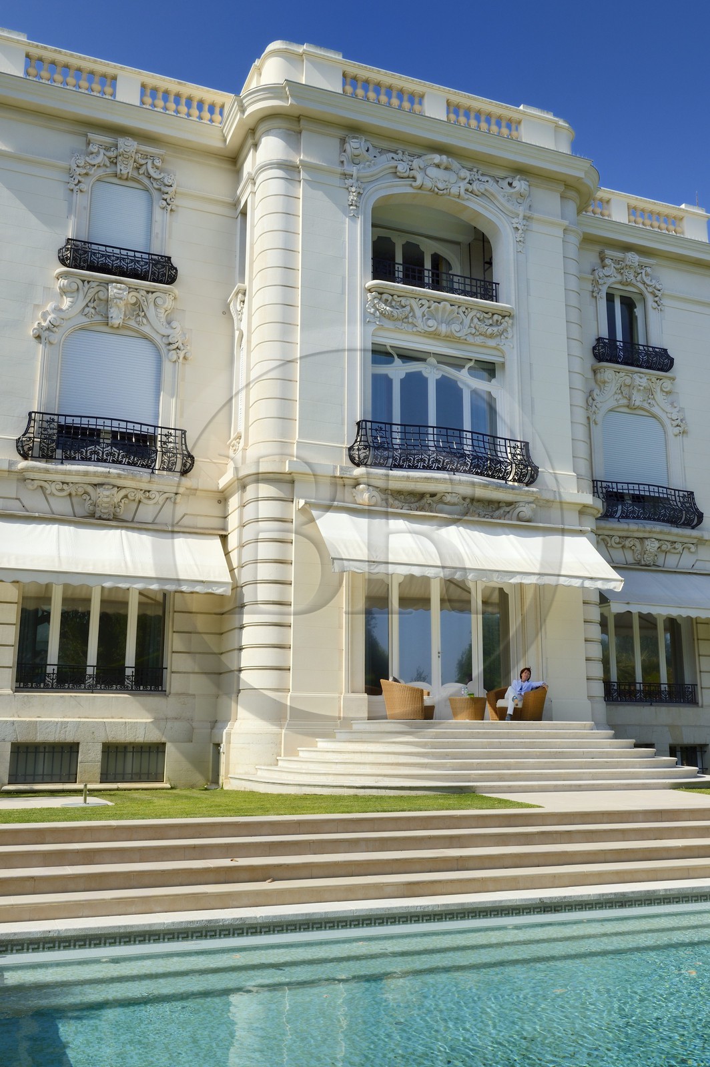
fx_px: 948
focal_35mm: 32
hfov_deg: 41.0
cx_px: 355
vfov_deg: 58.8
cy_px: 534
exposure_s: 1/320
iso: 200
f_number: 13
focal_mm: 32
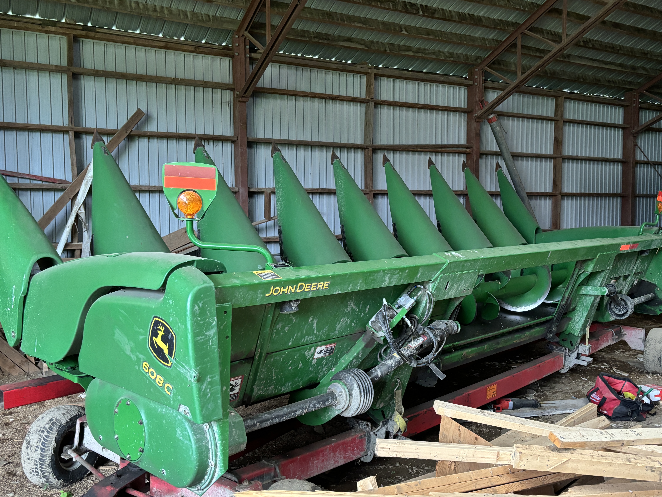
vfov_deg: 42.9
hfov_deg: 55.1
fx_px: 631
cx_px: 378
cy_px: 256
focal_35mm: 33
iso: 500
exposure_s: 1/60
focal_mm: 5.96
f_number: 1.6
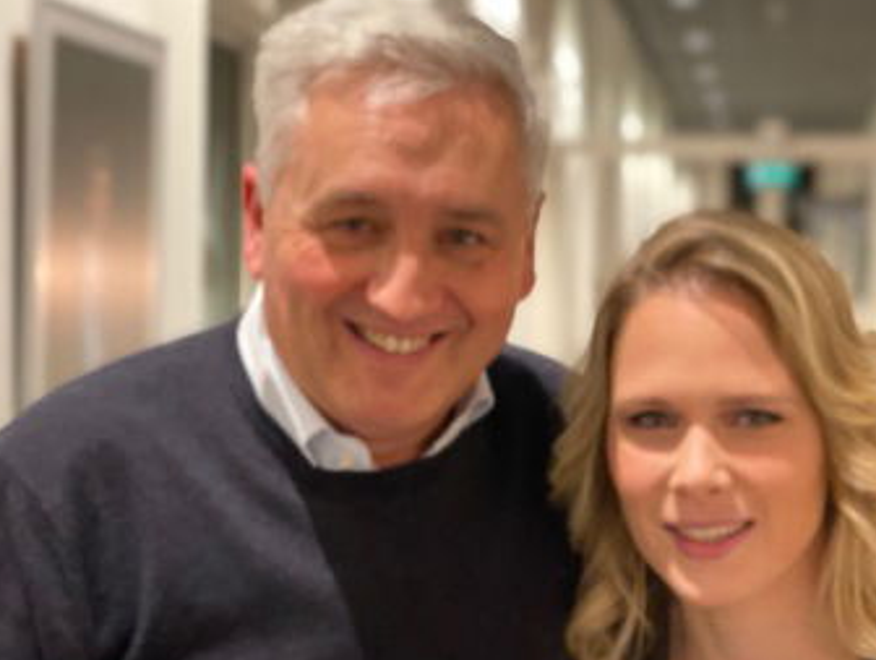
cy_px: 385
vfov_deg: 19.2
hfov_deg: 25.3
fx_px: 1951
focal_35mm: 77
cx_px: 482
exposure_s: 1/33
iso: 250
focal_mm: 6
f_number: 2
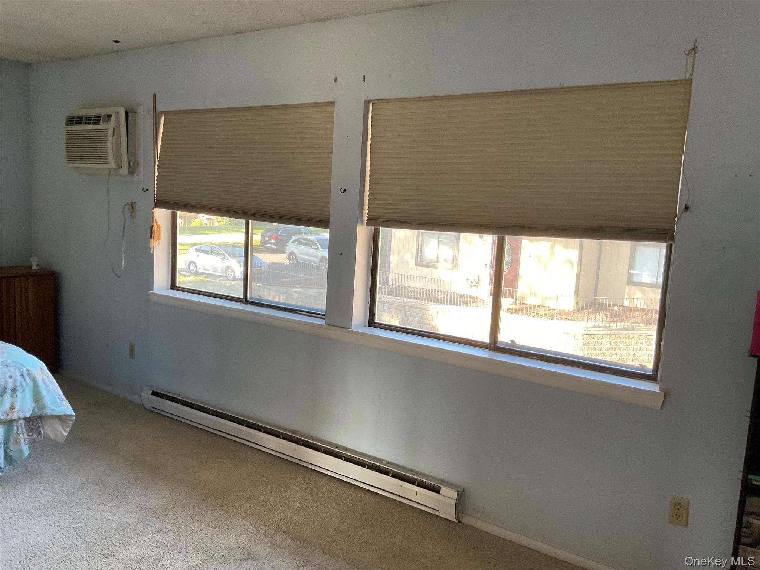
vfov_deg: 48.2
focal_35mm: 29
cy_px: 285
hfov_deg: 61.7
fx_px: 637
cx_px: 380
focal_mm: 3
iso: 64
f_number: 1.8
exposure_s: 1/92
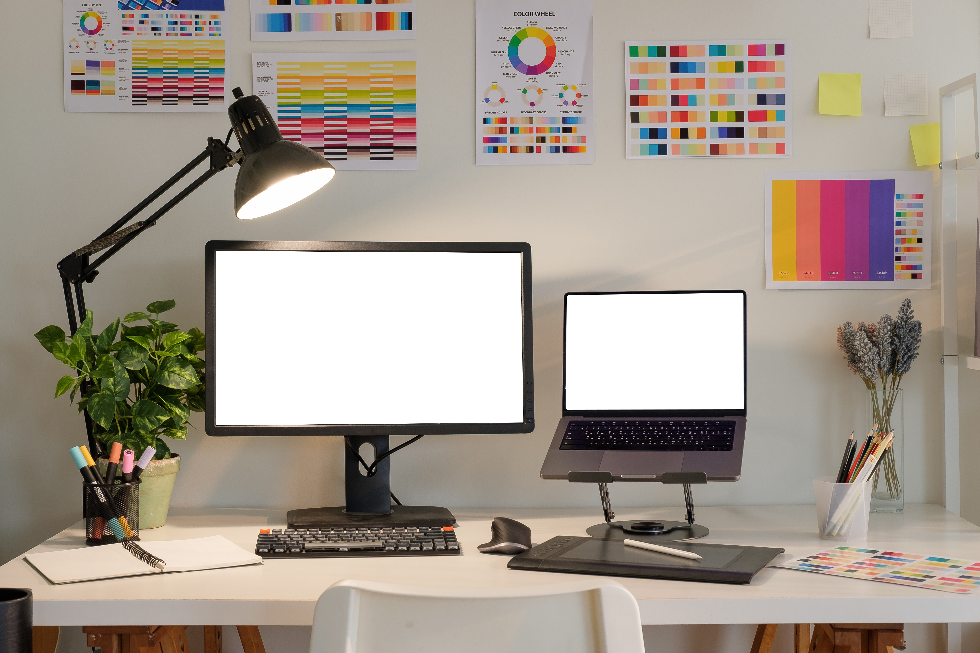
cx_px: 490
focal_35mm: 53
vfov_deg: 25.5
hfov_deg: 37.5
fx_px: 1443
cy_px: 326
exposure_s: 1/13
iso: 200
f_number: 8
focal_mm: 35
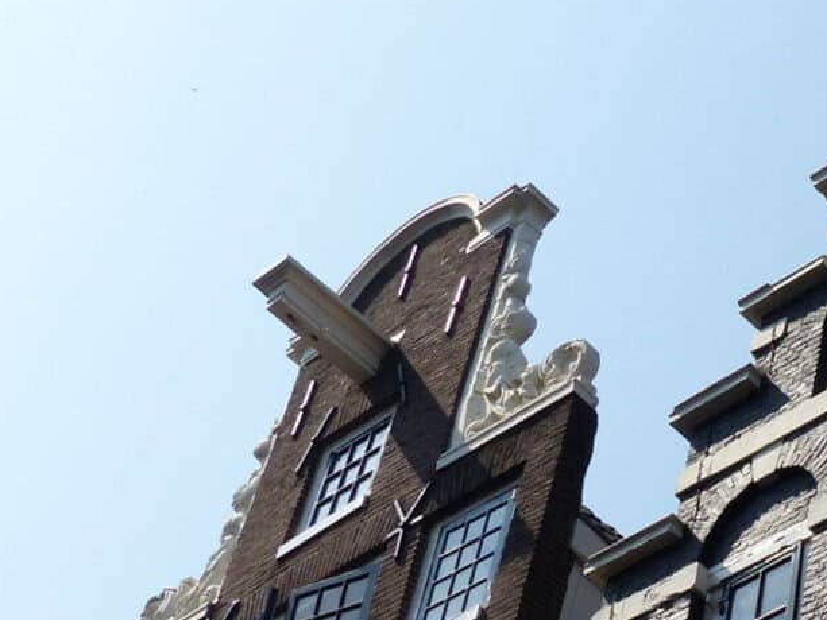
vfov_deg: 14.1
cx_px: 892
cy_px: 450
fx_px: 2509
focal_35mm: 105
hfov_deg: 18.1
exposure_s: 1/1300
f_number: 4
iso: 100
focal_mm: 7
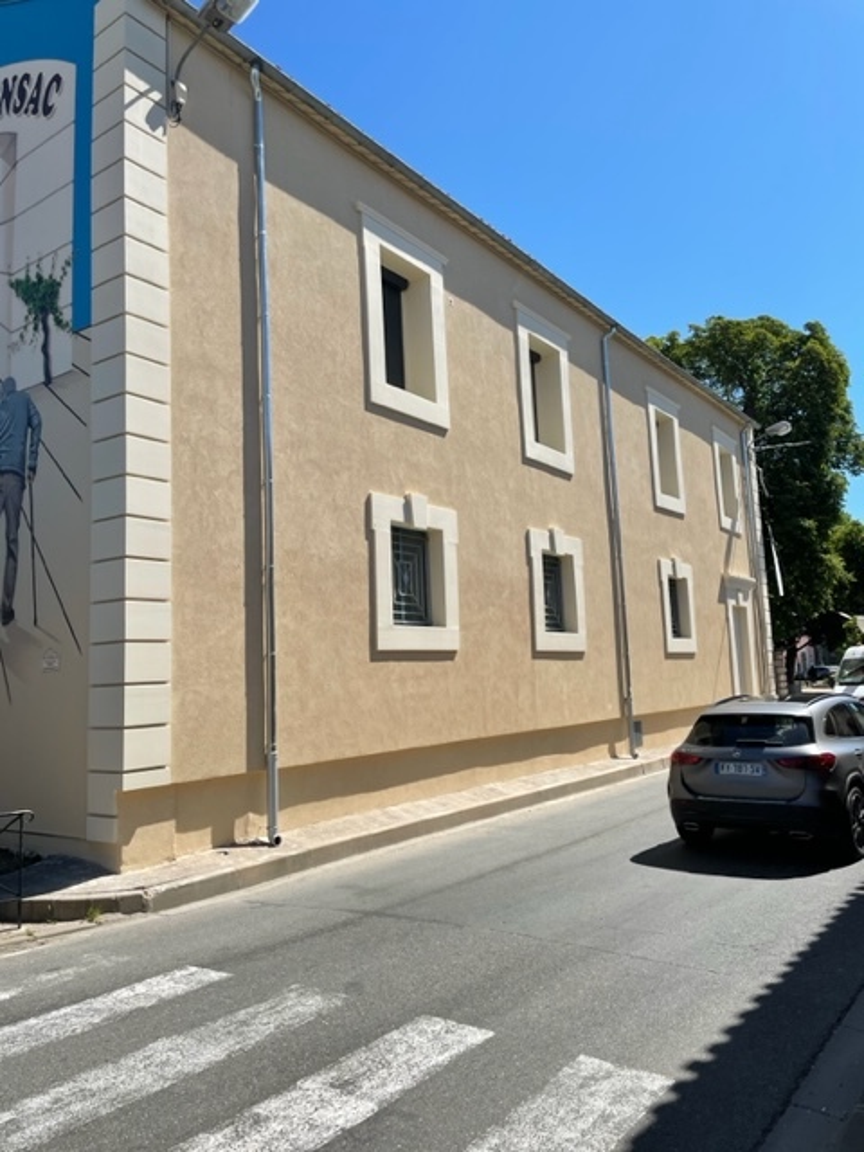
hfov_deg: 53.1
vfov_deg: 67.3
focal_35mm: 26
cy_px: 576
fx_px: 865
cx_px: 432
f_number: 1.6
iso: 32
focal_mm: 4.2
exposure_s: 1/3205
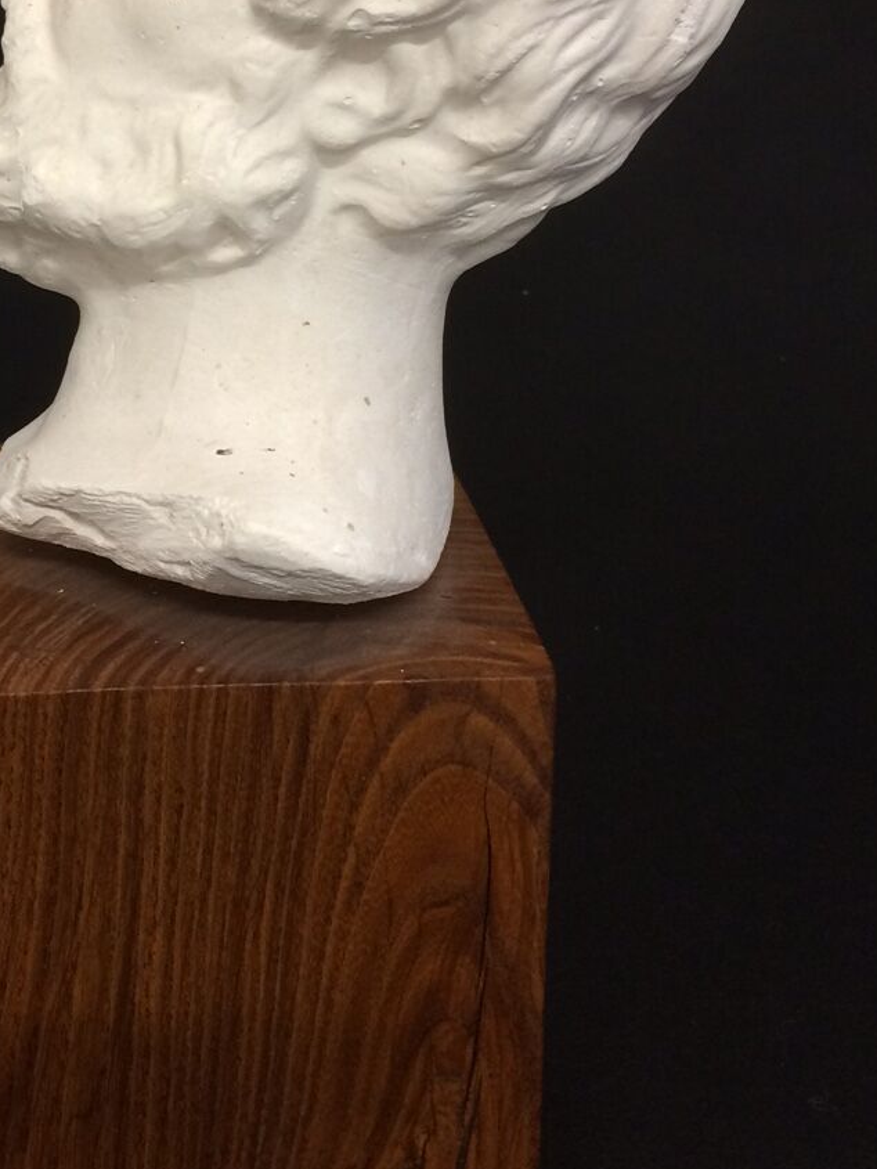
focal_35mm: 56
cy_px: 282
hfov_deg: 25.8
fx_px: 1891
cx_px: 216
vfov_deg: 33.6
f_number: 2.2
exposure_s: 1/33
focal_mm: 4.15
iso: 160
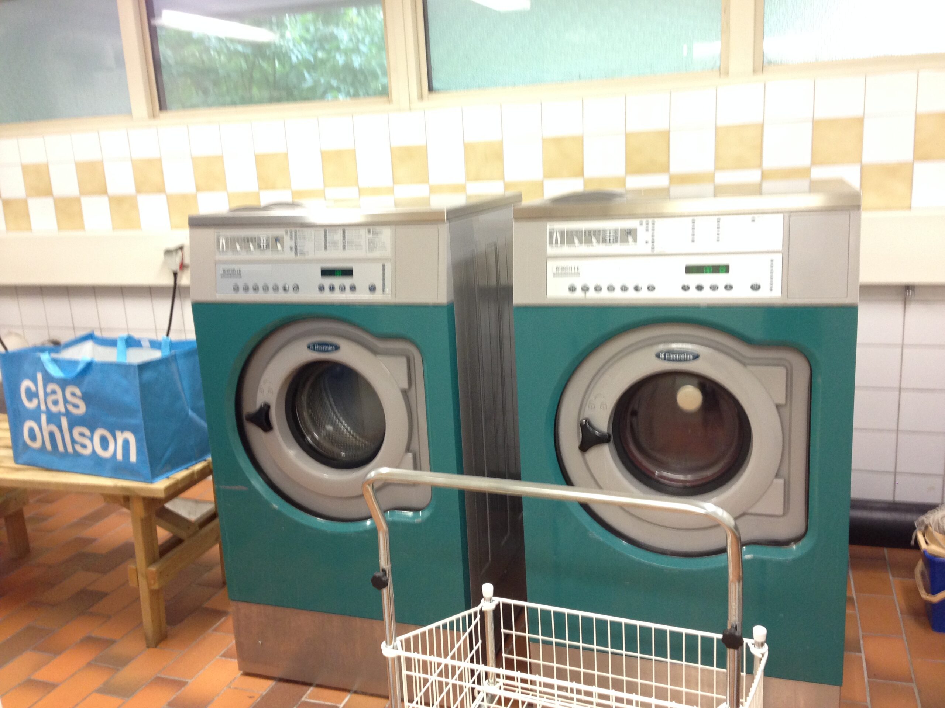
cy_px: 354
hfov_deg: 55.4
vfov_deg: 42.9
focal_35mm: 33
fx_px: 901
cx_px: 472
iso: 160
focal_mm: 4.12
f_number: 2.4
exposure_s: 1/20
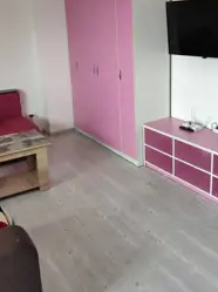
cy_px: 102
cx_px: 107
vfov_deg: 49.5
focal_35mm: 37
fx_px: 311
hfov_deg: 38.6
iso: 800
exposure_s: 1/120
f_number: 1.65
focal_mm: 6.14
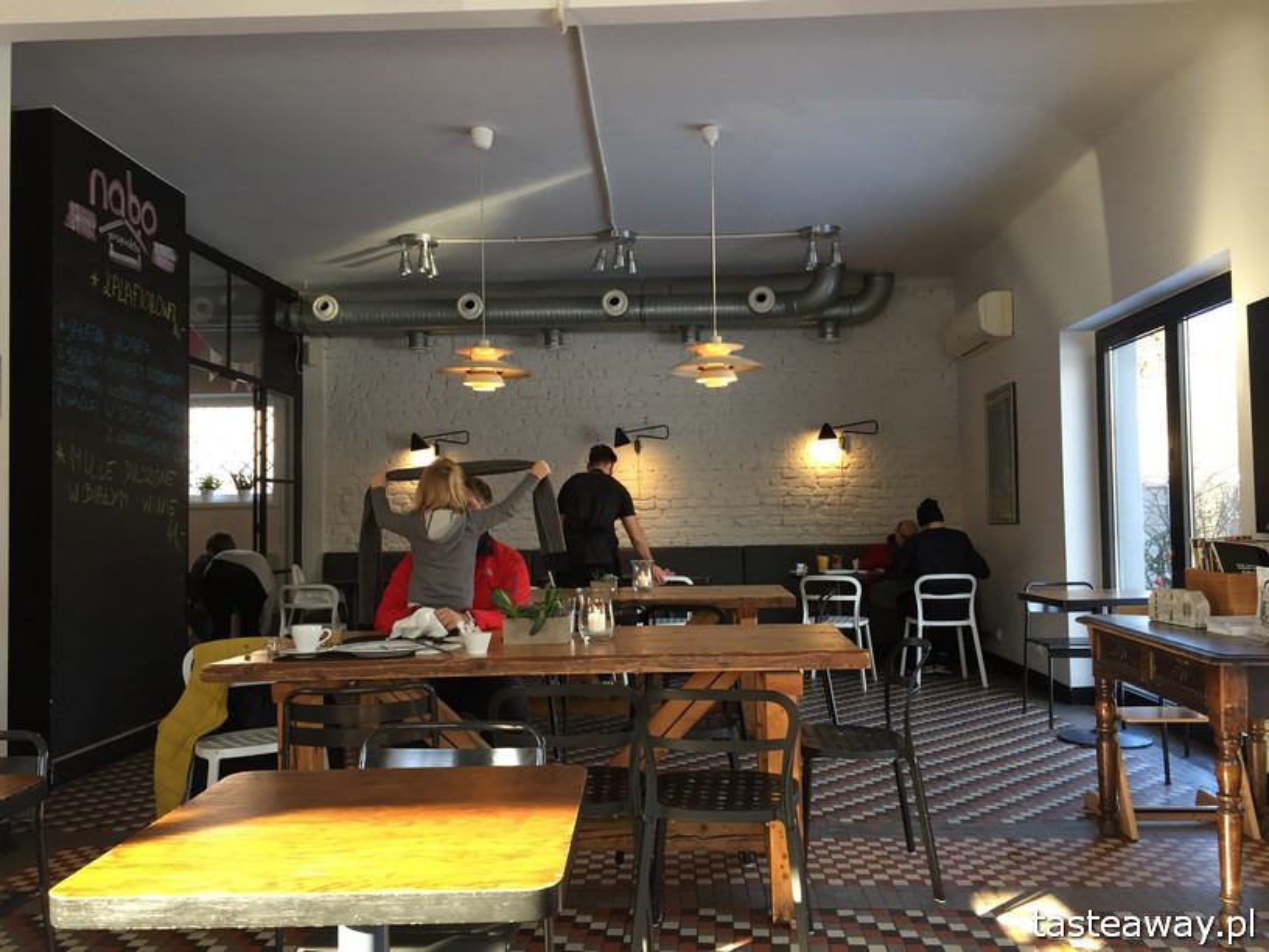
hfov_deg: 61.7
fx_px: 1063
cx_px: 634
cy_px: 476
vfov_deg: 48.2
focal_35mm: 29
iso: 40
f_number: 2.2
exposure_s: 1/33
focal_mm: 4.15
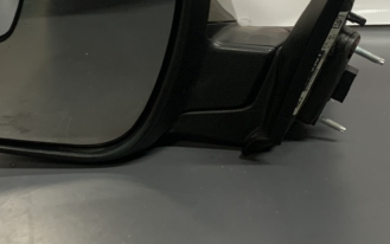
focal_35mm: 67
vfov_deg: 19.3
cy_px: 56
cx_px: 177
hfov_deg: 30.6
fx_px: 712
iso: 320
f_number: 1.8
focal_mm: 4.25
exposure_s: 1/32
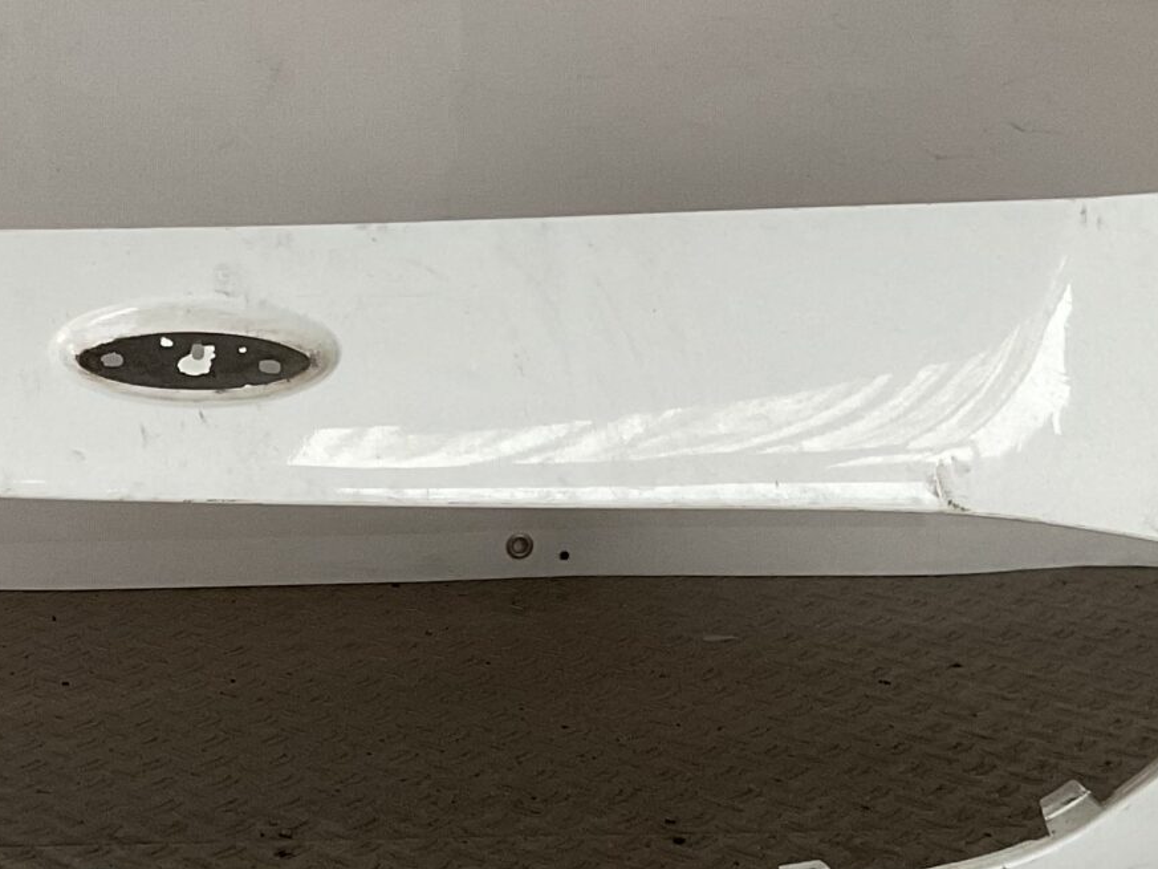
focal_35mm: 85
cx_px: 66
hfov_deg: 22.3
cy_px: 371
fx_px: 2844
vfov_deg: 17.4
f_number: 1.8
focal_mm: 3
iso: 125
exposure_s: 1/50
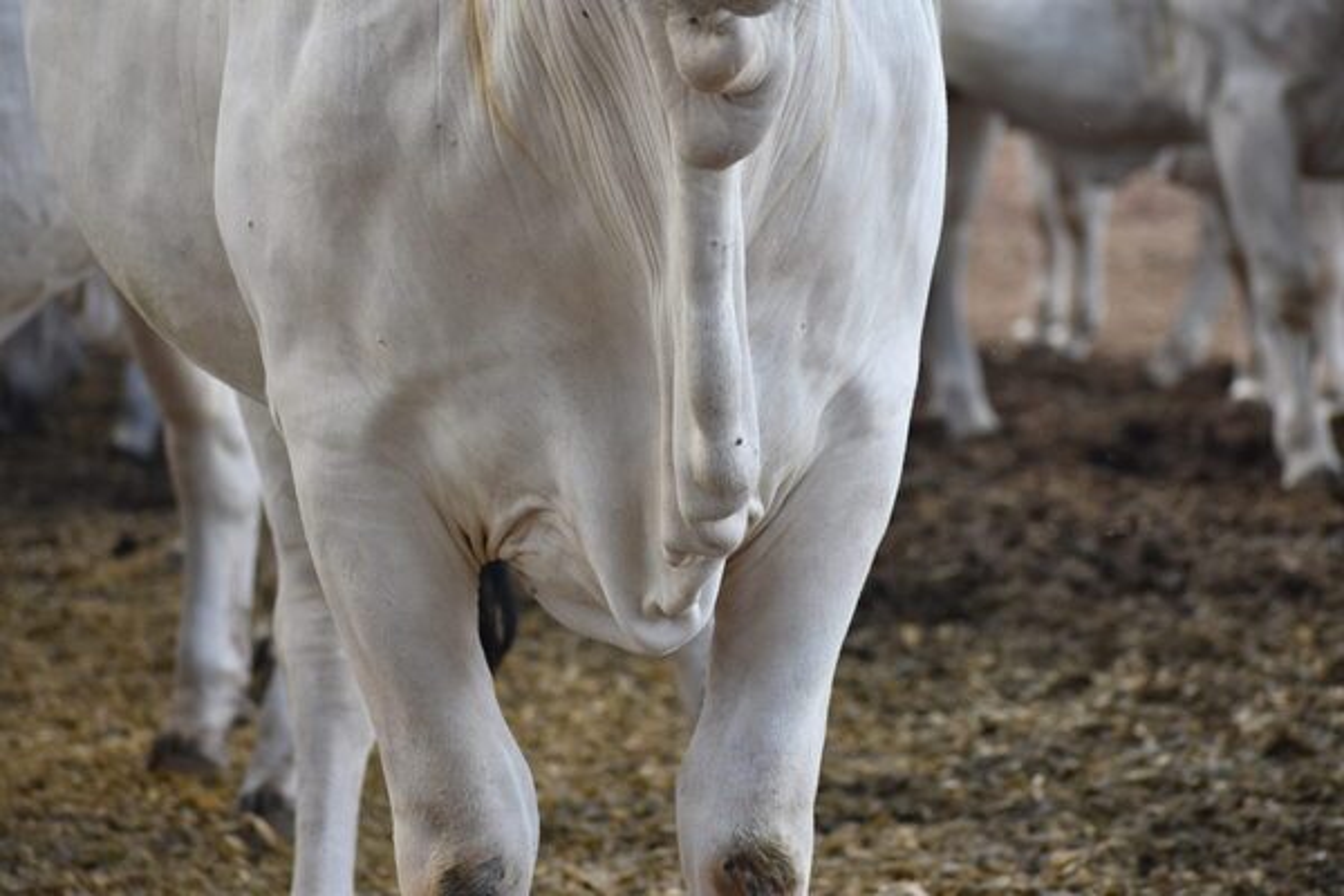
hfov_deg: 13.0
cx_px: 672
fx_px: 5880
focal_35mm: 158
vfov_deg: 8.7
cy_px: 448
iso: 400
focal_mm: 105
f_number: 5
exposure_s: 1/400
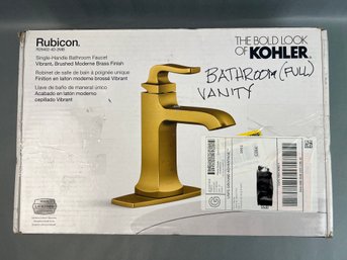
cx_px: 174
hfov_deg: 67.3
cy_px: 130
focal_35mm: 26
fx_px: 261
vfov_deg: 53.0
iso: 40
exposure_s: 1/250
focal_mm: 5.7
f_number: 1.5
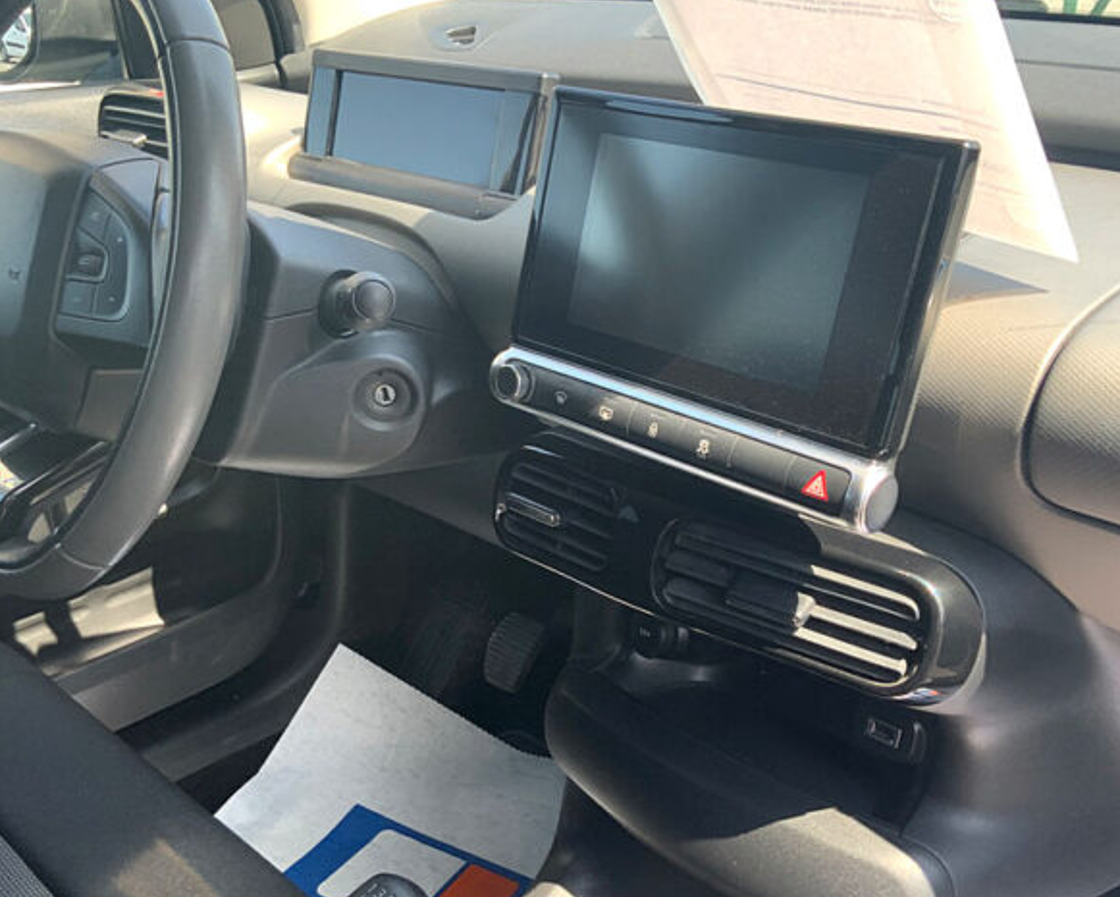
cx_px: 551
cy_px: 527
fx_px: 1293
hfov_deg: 46.8
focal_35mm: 39
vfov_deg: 38.1
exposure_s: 1/122
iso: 25
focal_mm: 3
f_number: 1.8
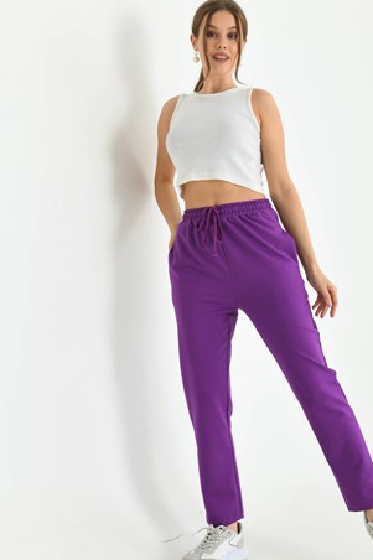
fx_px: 902
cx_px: 227
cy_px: 285
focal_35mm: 58
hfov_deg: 23.3
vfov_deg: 34.5
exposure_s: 1/125
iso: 160
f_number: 5.6
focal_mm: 46
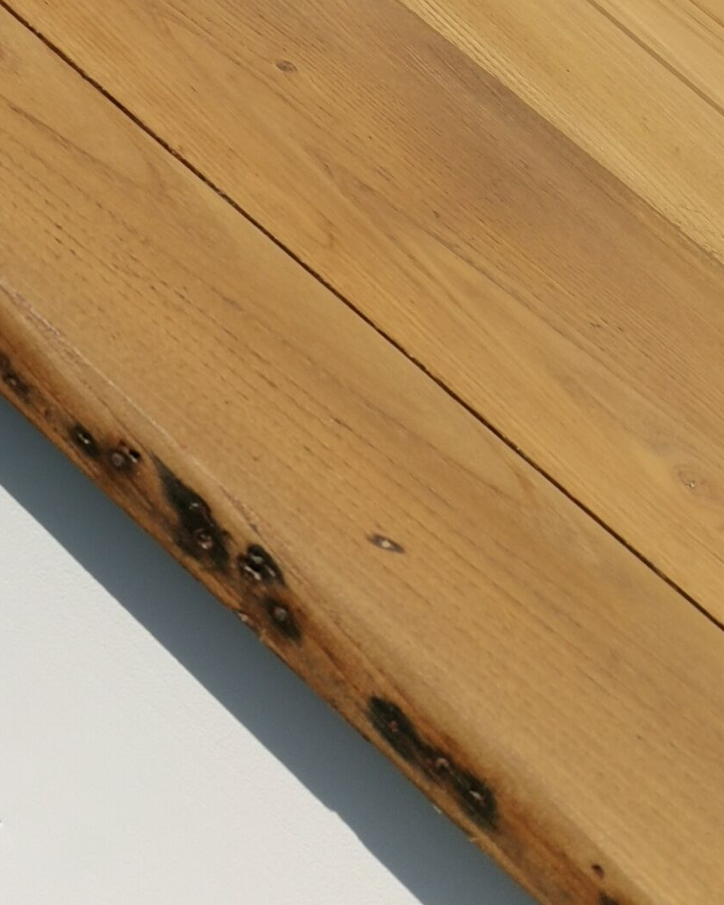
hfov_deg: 13.6
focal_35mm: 109
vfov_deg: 17.6
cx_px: -223
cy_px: 376
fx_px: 2920
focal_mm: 5.58
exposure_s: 1/3247
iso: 50
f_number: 1.8
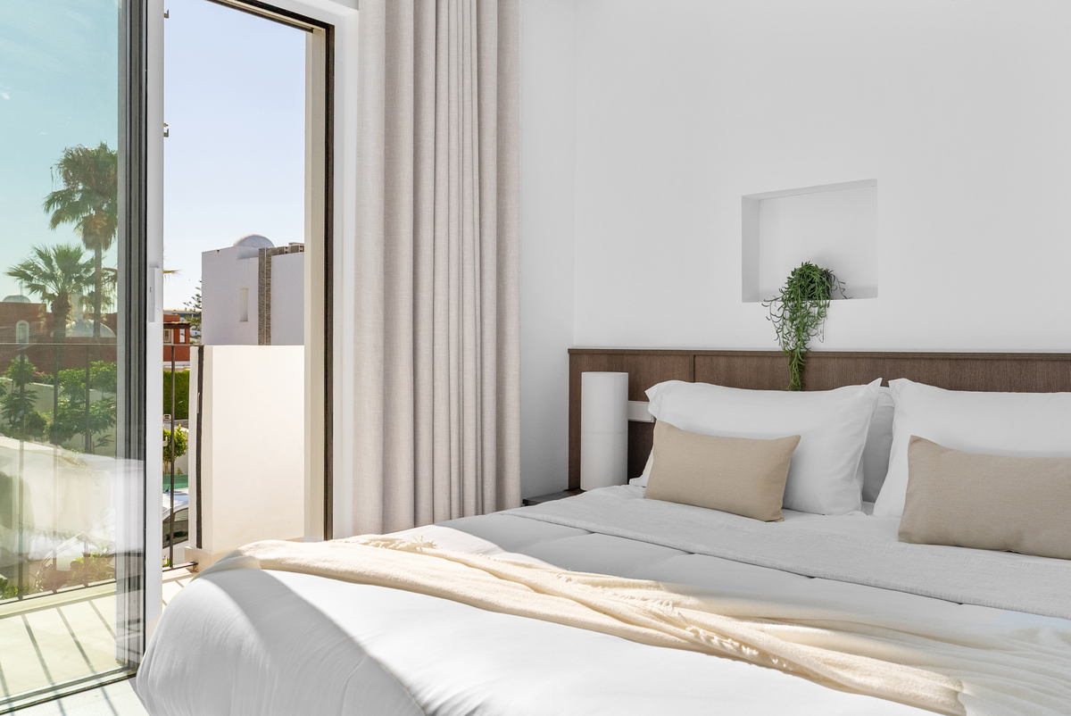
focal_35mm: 28
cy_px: 358
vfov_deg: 46.5
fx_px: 834
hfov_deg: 65.4
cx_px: 536
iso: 800
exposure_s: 1/400
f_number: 8
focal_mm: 28
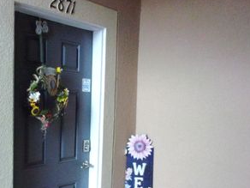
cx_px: 77
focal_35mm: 48
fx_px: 347
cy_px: 139
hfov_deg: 39.0
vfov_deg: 29.8
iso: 800
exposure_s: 1/110
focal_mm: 5.1
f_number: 3.9
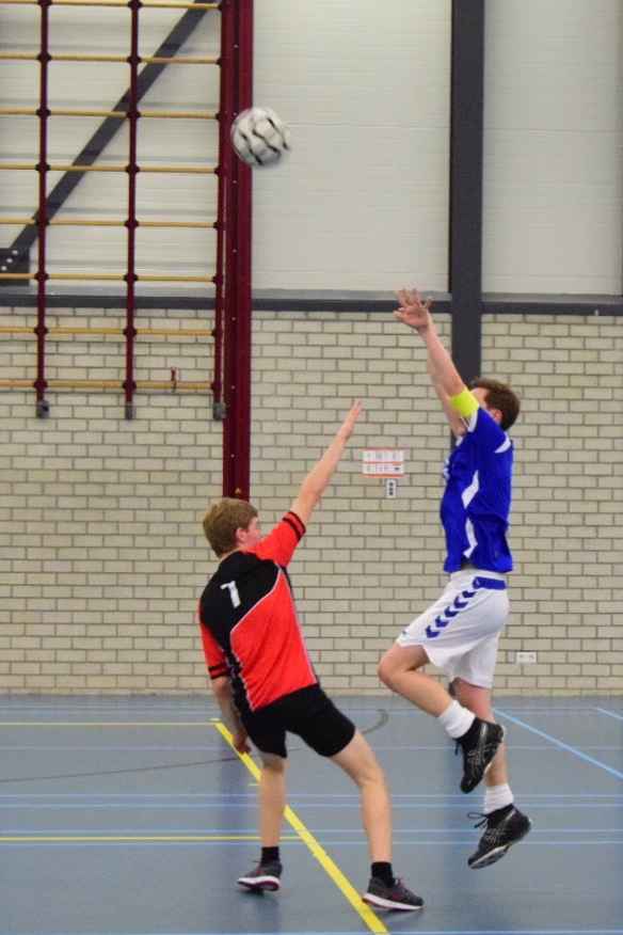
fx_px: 1557
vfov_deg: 33.4
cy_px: 468
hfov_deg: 22.6
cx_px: 312
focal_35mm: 60
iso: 5000
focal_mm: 40
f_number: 7.1
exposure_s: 1/200
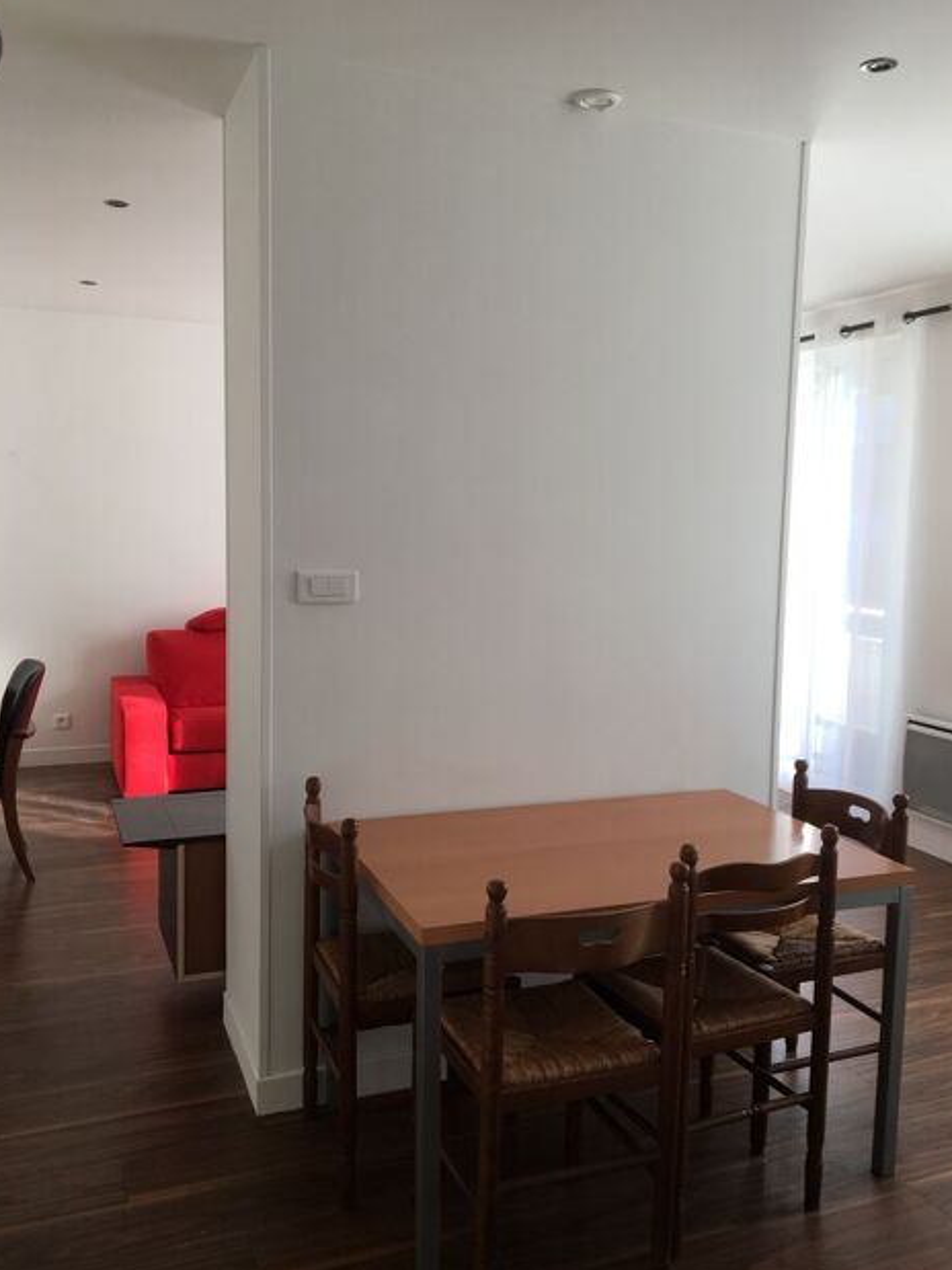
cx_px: 480
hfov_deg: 46.8
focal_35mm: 30
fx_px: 1100
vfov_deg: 60.0
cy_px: 624
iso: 25
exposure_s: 1/100
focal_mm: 4.15
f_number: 2.2
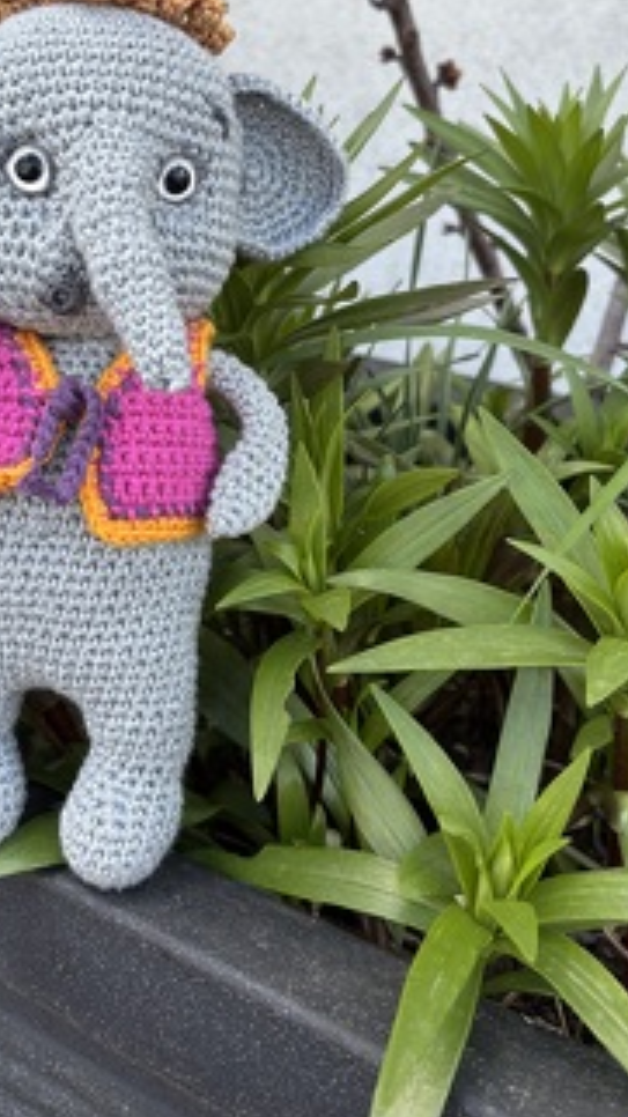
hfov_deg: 28.8
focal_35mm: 41
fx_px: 1214
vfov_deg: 48.2
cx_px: 222
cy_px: 330
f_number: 1.6
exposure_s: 1/484
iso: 50
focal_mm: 5.96
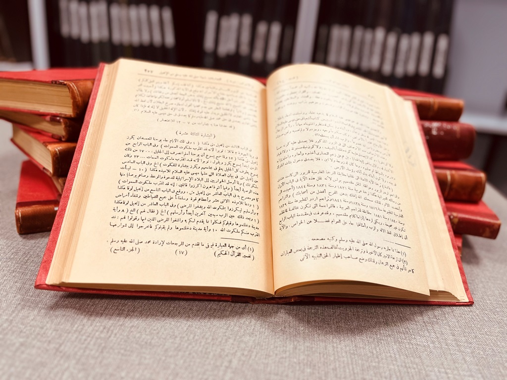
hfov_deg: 67.3
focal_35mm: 26
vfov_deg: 53.1
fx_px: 381
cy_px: 190
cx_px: 254
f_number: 1.6
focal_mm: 5.1
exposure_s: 1/100
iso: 64
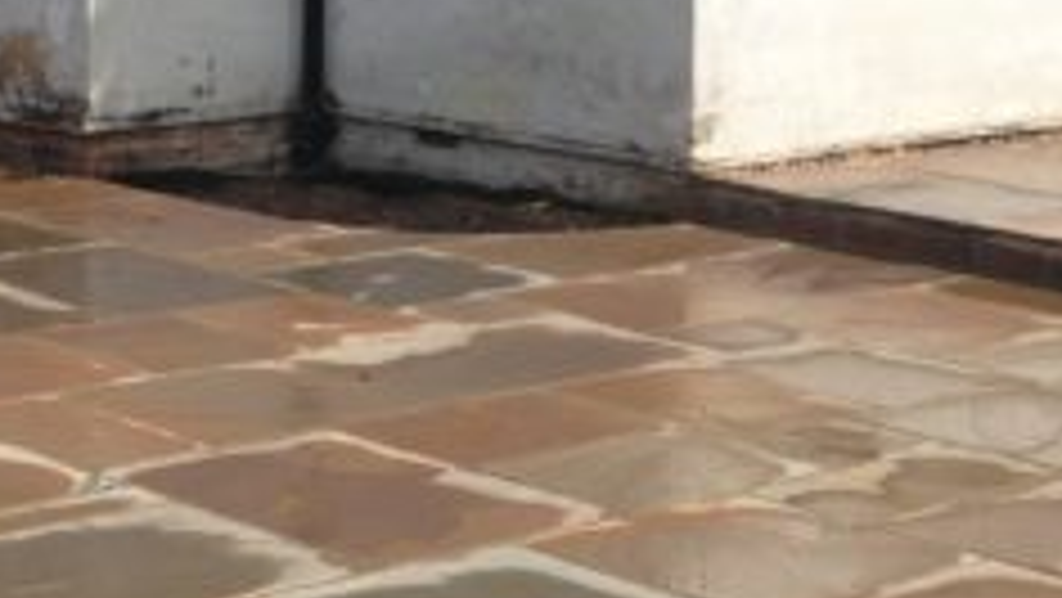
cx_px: 202
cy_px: 306
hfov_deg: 17.4
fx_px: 3437
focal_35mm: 122
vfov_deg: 10.0
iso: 50
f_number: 2.4
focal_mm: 4.12
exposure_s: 1/1550
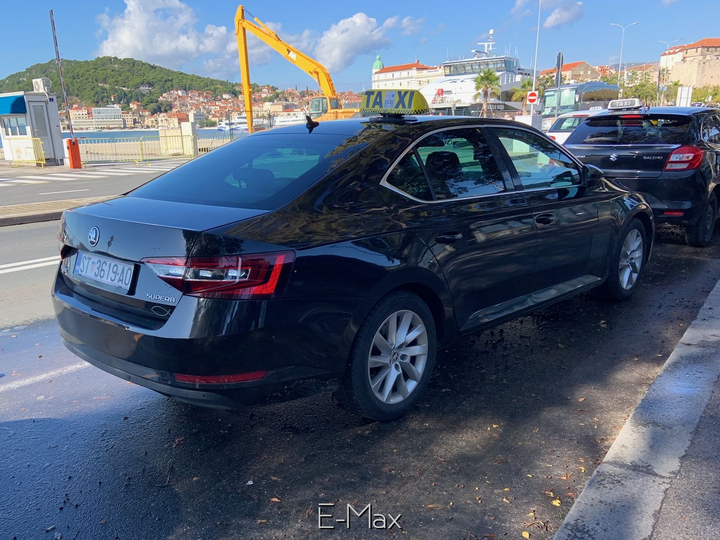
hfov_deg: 67.3
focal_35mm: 26
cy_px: 270
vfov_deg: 53.1
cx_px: 360
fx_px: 541
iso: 25
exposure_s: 1/546
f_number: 1.8
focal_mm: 4.25
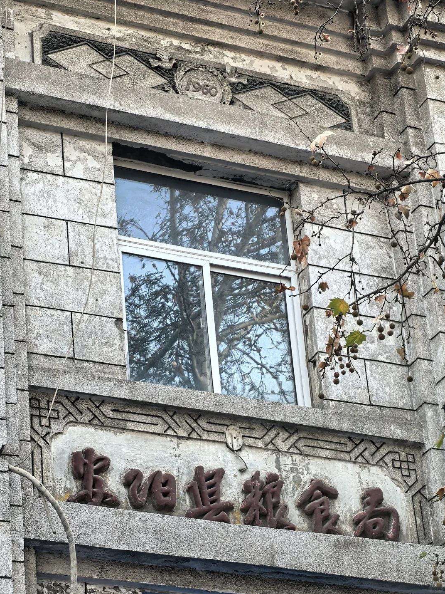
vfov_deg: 16.3
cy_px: 297
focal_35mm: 121
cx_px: 223
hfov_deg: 12.2
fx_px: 2074
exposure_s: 1/100
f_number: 2.4
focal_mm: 8.1
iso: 125
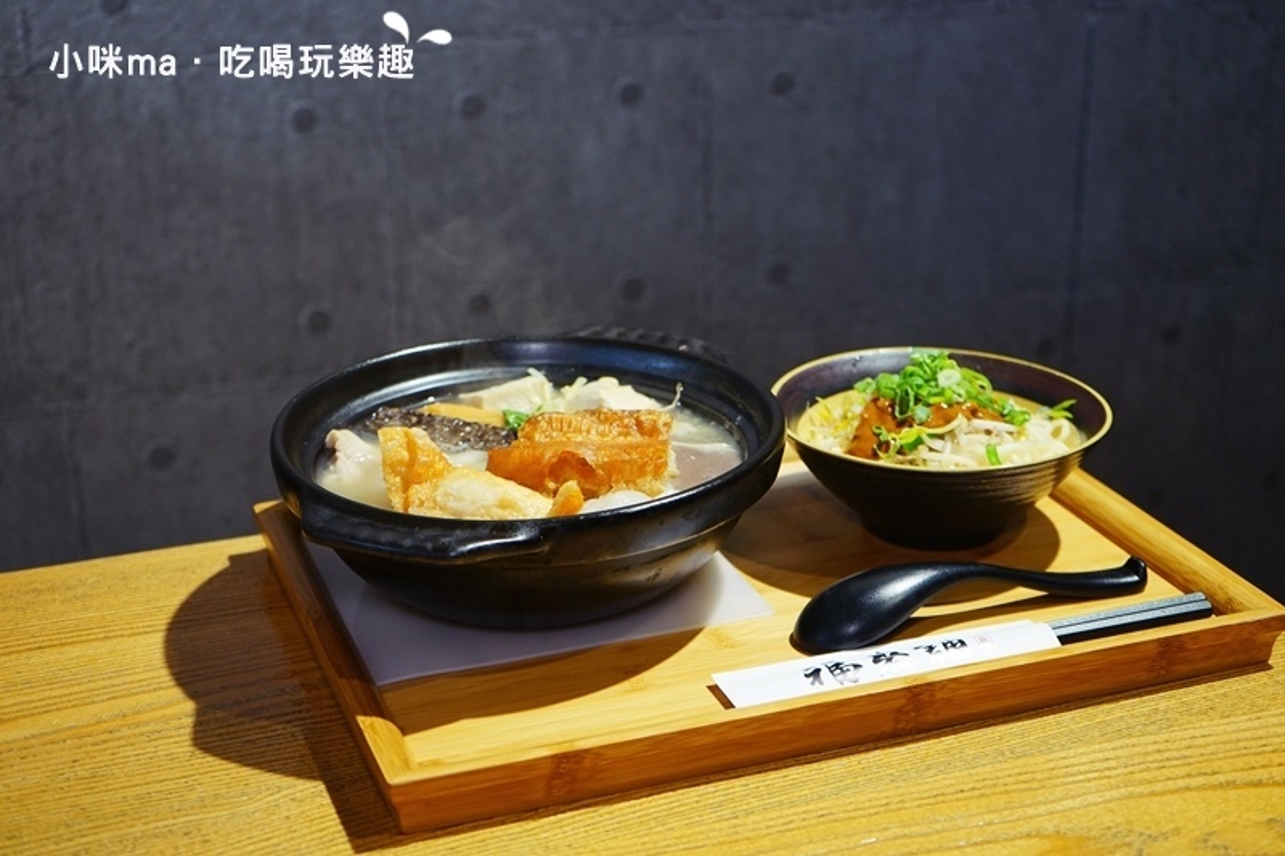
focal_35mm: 53
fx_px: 1891
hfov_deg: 37.5
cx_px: 642
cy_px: 428
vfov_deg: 25.5
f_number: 5
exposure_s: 1/60
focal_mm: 53
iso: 800
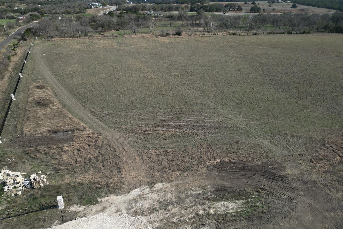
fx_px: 238
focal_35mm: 25
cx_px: 172
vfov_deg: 51.2
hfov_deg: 71.5
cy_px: 106
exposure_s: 1/2000
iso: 100
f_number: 1.7
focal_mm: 6.72
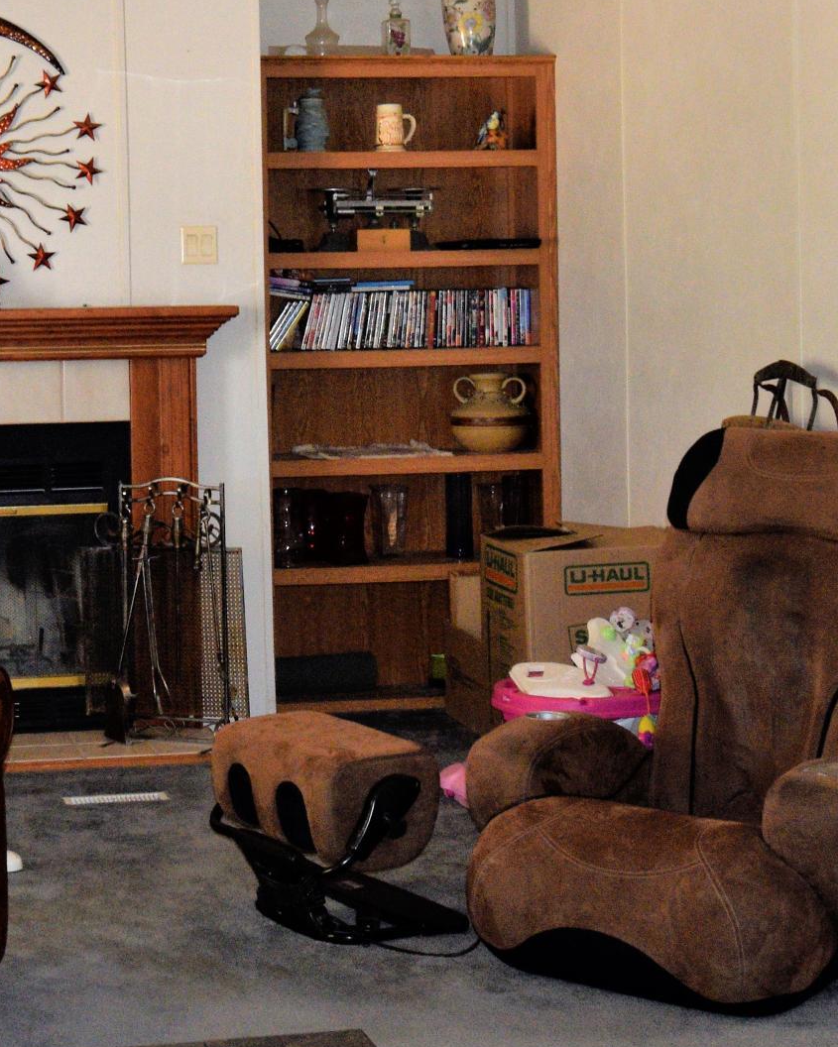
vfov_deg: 23.6
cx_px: 104
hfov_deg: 18.9
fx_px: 2480
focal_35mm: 80
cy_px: 241
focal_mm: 20
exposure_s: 1/60
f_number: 5.6
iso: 1000
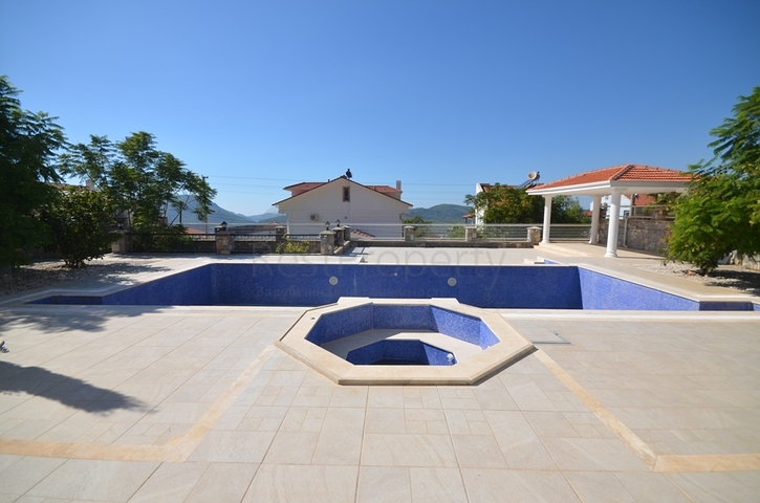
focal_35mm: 15
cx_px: 380
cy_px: 252
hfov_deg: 100.5
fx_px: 316
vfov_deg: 77.1
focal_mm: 10
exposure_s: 1/400
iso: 100
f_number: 9
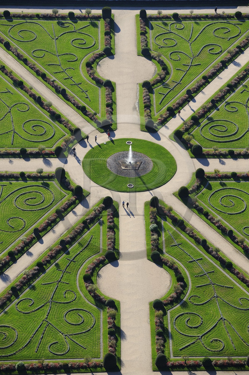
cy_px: 188
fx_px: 1455
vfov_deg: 14.7
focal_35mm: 140
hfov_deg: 9.8
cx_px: 124
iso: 400
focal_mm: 140
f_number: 5
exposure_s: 1/1000
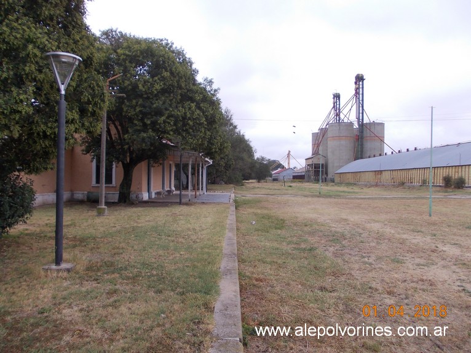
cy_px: 176
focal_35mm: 28
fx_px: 381
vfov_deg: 49.7
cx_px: 236
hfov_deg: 63.5
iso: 80
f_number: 2.7
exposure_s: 1/400
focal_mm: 4
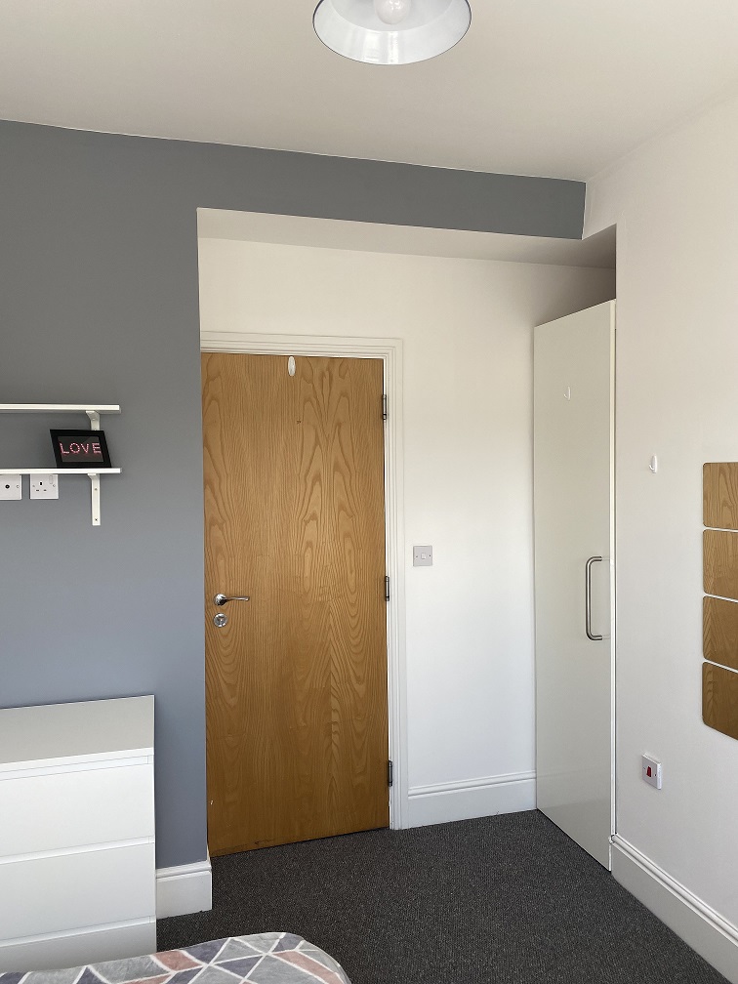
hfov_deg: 53.1
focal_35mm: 26
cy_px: 492
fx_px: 739
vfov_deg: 67.3
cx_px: 369
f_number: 1.8
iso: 32
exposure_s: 1/122
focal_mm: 4.25
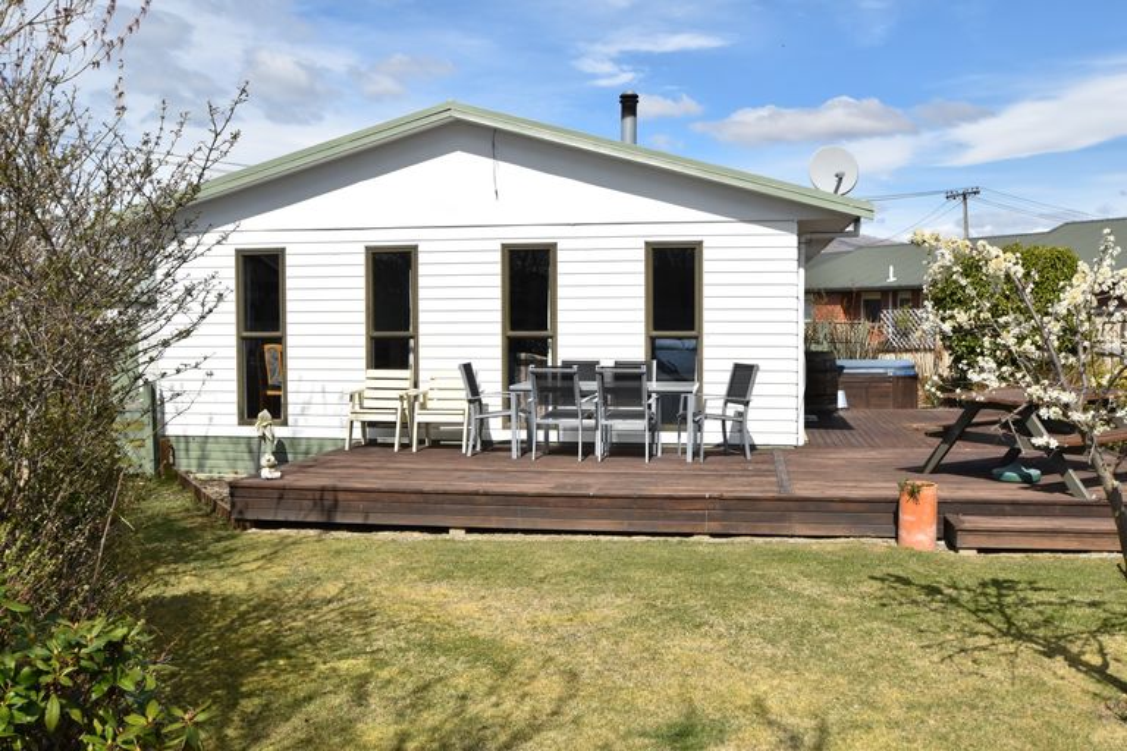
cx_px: 564
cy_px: 376
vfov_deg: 40.0
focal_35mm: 33
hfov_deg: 57.2
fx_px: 1033
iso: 200
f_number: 11
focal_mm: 22
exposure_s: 1/500
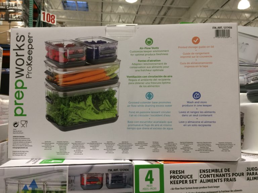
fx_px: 216
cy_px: 96
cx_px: 129
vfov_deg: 48.2
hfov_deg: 61.7
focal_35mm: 29
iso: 80
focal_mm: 4.15
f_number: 2.2
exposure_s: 1/30
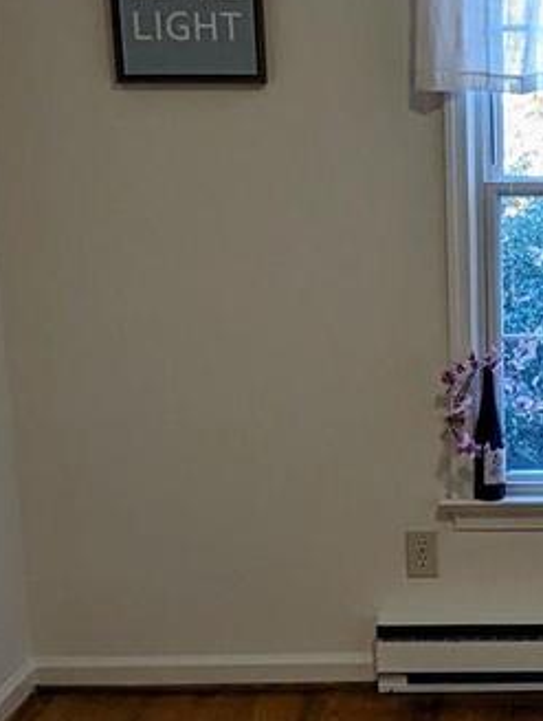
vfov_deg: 25.7
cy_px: 534
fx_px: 1565
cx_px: 624
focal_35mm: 75
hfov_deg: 18.8
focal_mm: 2.35
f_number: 2.2
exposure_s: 1/40
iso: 146
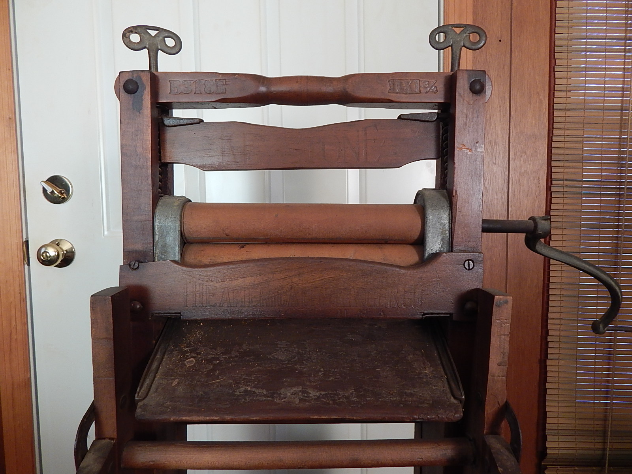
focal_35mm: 22
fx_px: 402
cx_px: 316
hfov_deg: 76.4
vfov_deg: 61.1
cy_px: 237
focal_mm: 4
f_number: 3
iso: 220
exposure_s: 1/30
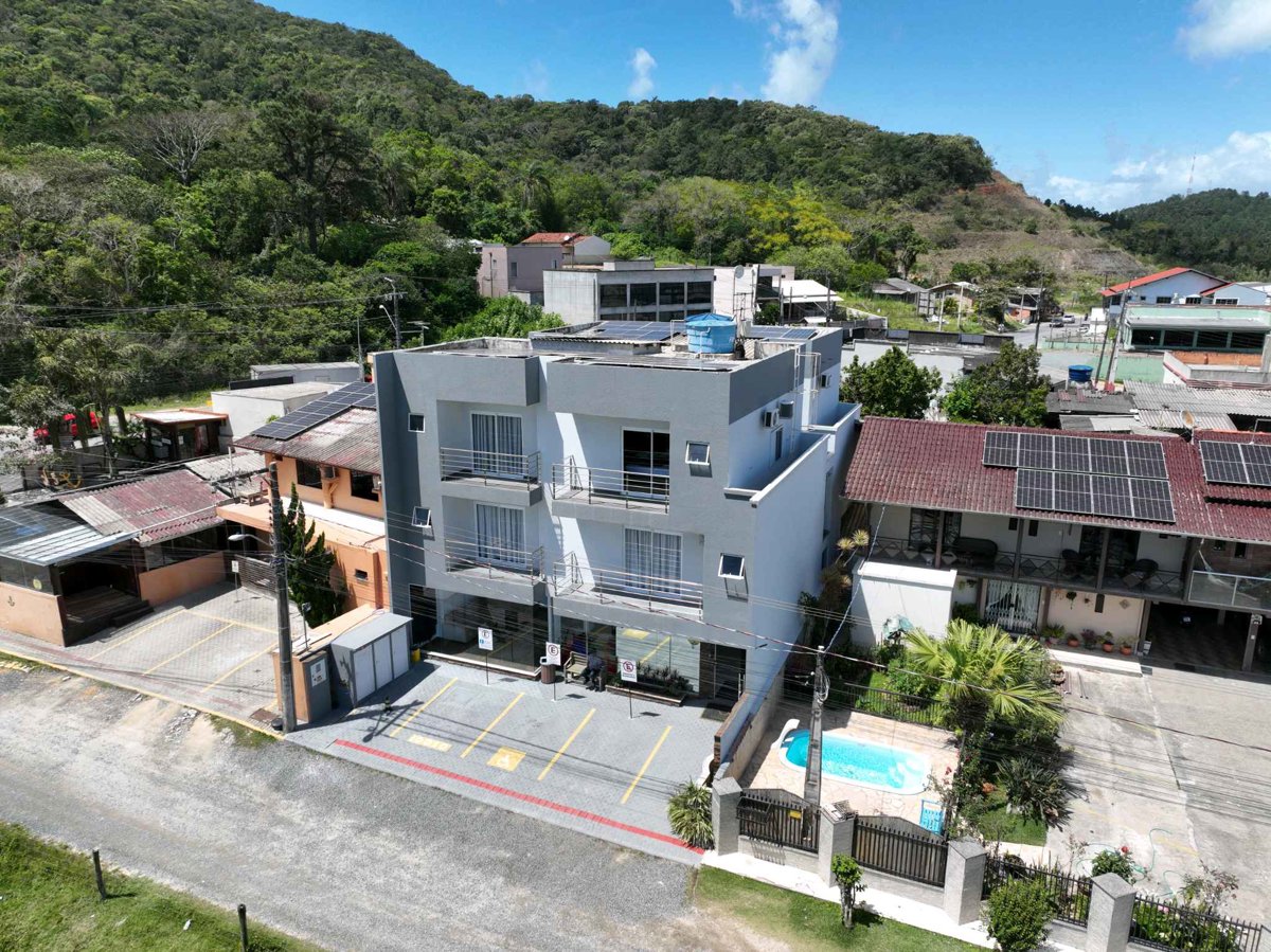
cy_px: 476
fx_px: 881
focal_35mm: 24
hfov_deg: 71.6
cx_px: 636
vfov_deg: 56.8
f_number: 2.8
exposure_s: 1/2000
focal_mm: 12.29
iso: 110
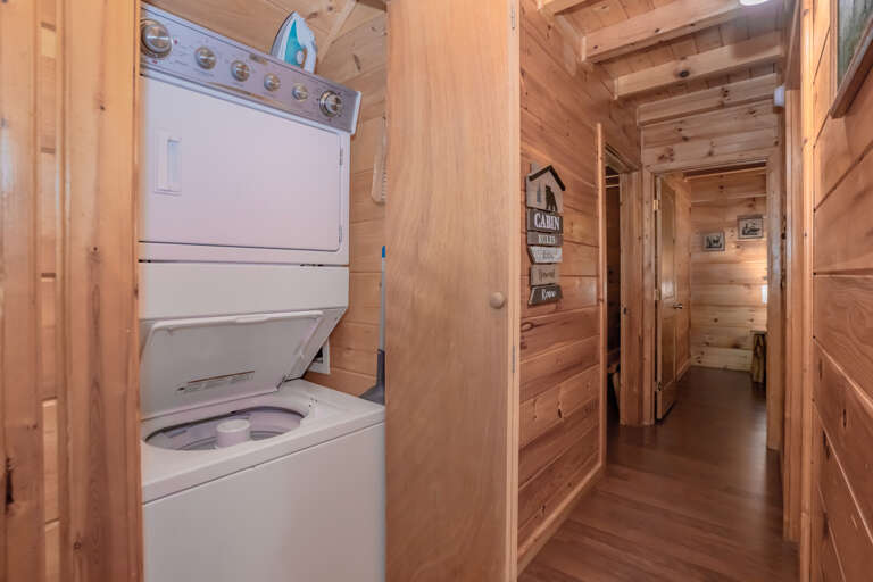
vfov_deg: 73.7
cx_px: 436
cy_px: 291
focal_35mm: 16
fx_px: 388
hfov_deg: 96.7
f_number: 6.3
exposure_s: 1/100
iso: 2500
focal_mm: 16
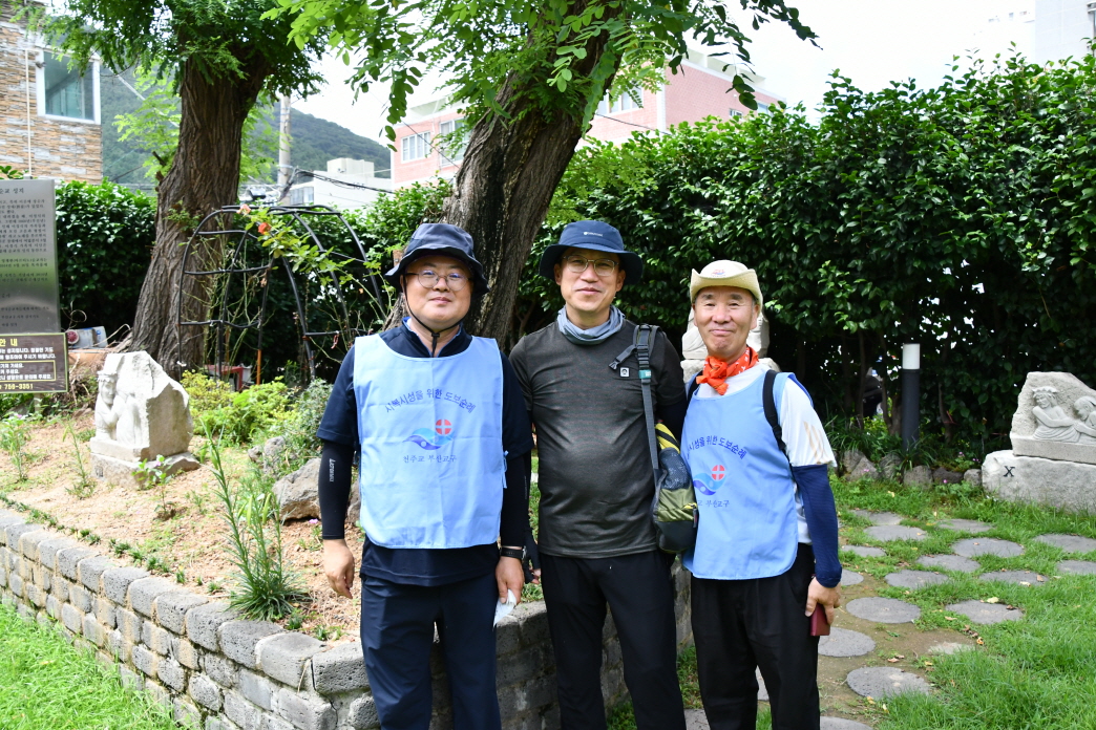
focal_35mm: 27
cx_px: 548
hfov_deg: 67.4
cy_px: 365
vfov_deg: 47.9
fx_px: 822
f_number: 10
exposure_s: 1/400
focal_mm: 18
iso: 800
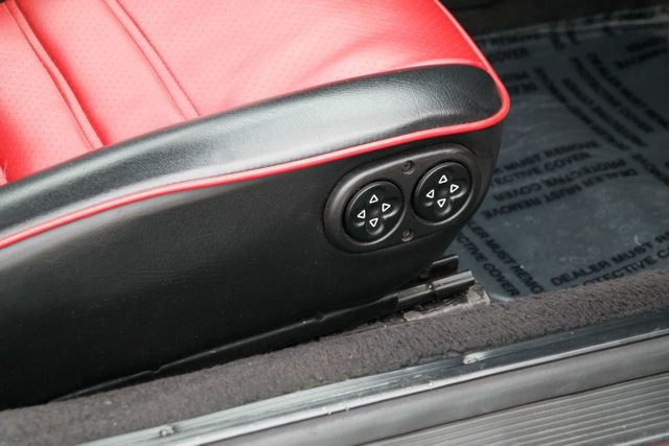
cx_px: 334
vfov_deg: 16.3
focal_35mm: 84
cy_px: 223
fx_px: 1561
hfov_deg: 24.2
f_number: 5.6
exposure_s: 1/80
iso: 800
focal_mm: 55
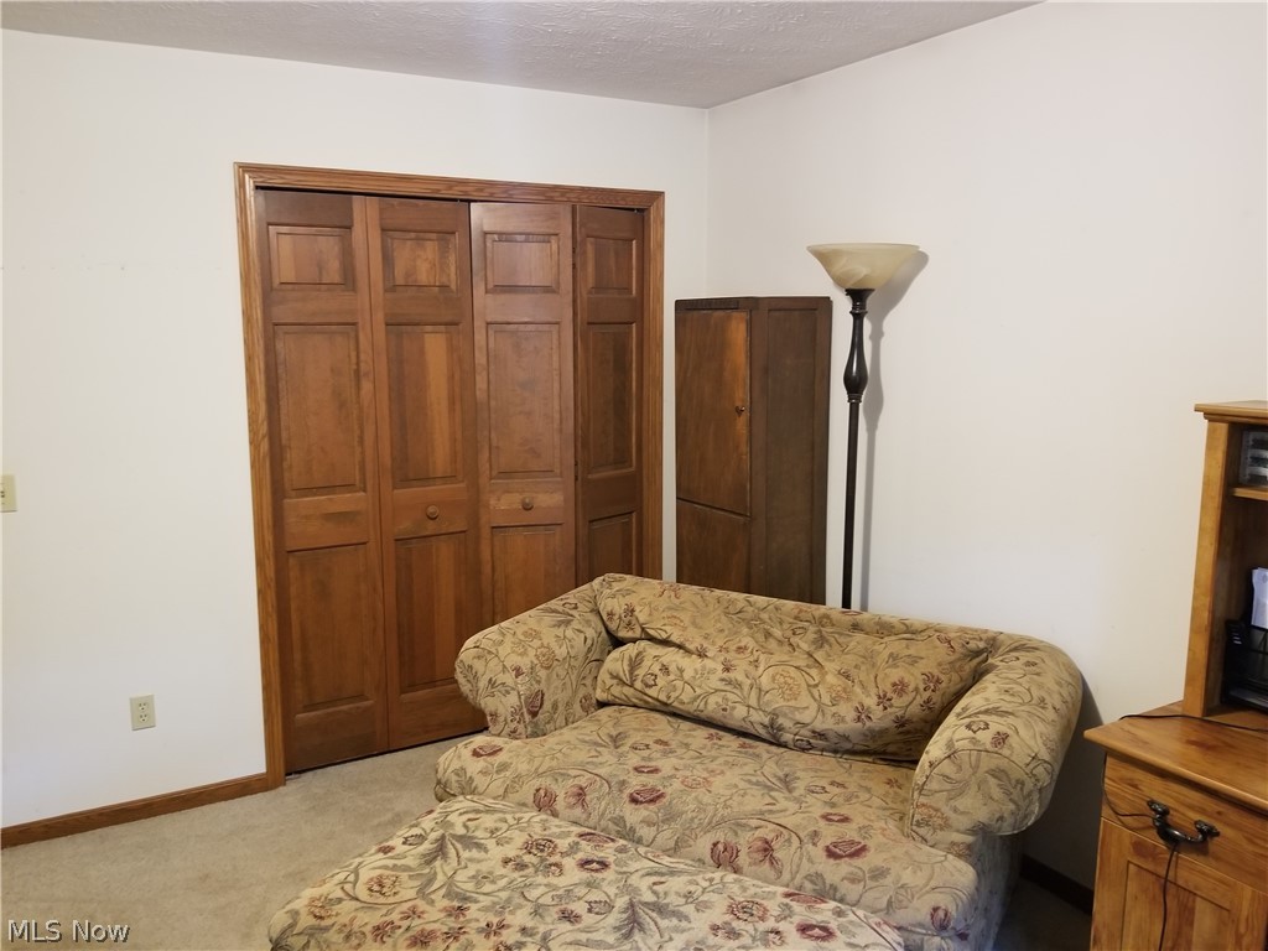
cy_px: 476
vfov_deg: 53.1
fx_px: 952
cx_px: 634
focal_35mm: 26
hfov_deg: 67.3
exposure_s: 1/12
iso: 250
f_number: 1.7
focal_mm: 4.25
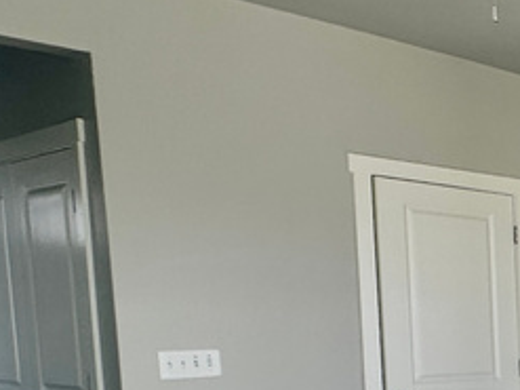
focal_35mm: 58
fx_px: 871
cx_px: 964
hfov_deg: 20.9
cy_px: 403
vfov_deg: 24.0
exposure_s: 1/291
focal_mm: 2.22
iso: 40
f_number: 2.2
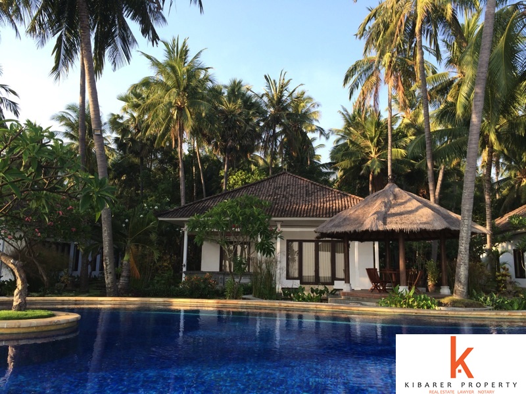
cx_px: 263
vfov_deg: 48.2
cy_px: 197
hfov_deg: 61.7
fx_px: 441
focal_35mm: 29
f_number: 2.2
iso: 32
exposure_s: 1/427
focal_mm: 4.15
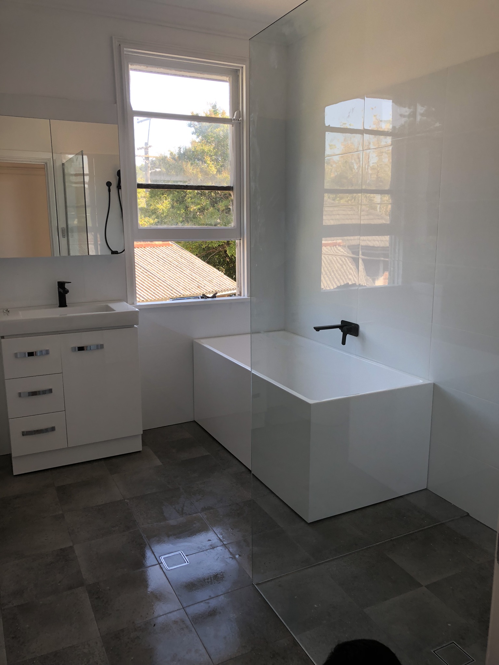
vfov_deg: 63.4
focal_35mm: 28
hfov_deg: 49.7
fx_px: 538
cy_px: 332
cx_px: 250
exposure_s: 1/120
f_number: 1.8
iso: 40
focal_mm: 3.99
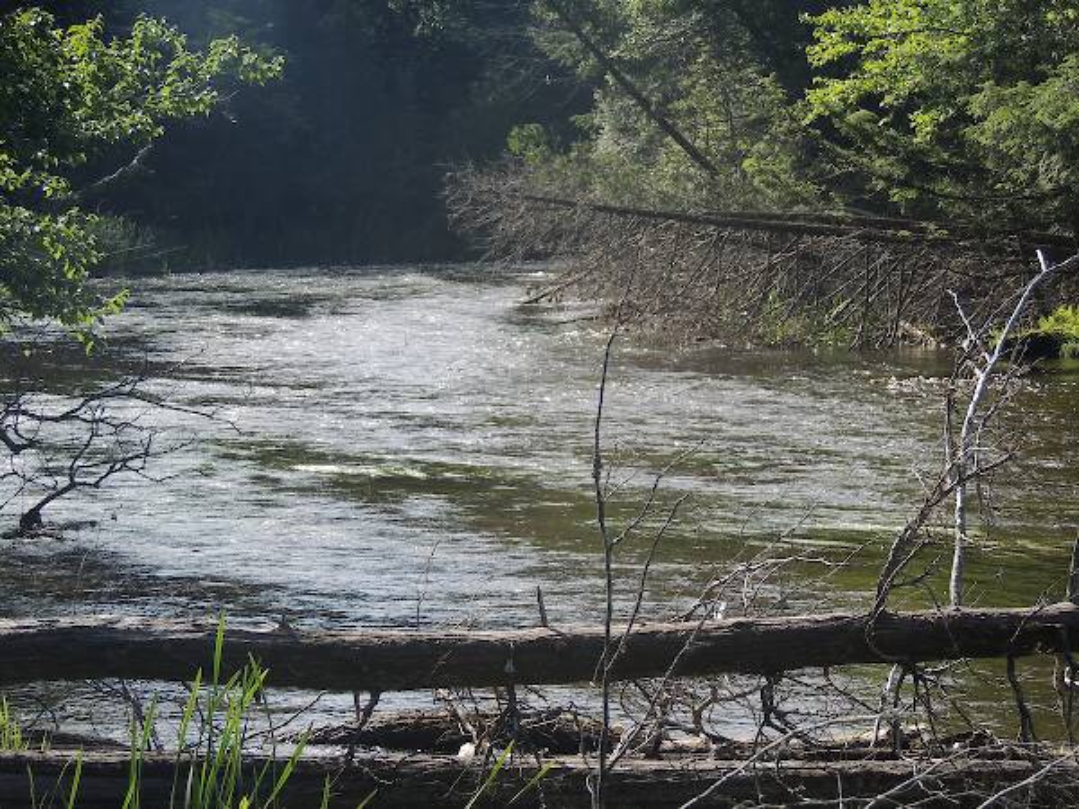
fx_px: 3273
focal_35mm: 105
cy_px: 404
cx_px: 540
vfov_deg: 14.1
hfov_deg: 18.7
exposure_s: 1/320
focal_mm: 18.7
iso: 100
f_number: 4.2
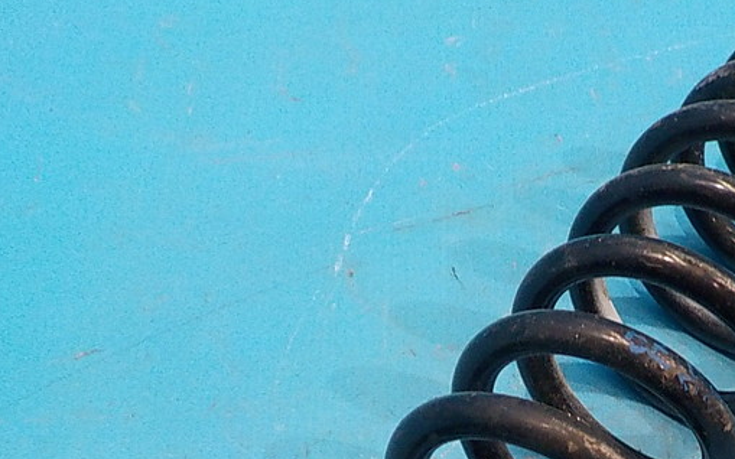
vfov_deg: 19.8
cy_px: 430
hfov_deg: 31.3
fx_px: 1282
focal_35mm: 64
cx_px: 566
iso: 250
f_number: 3.3
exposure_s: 1/30
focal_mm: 4.1
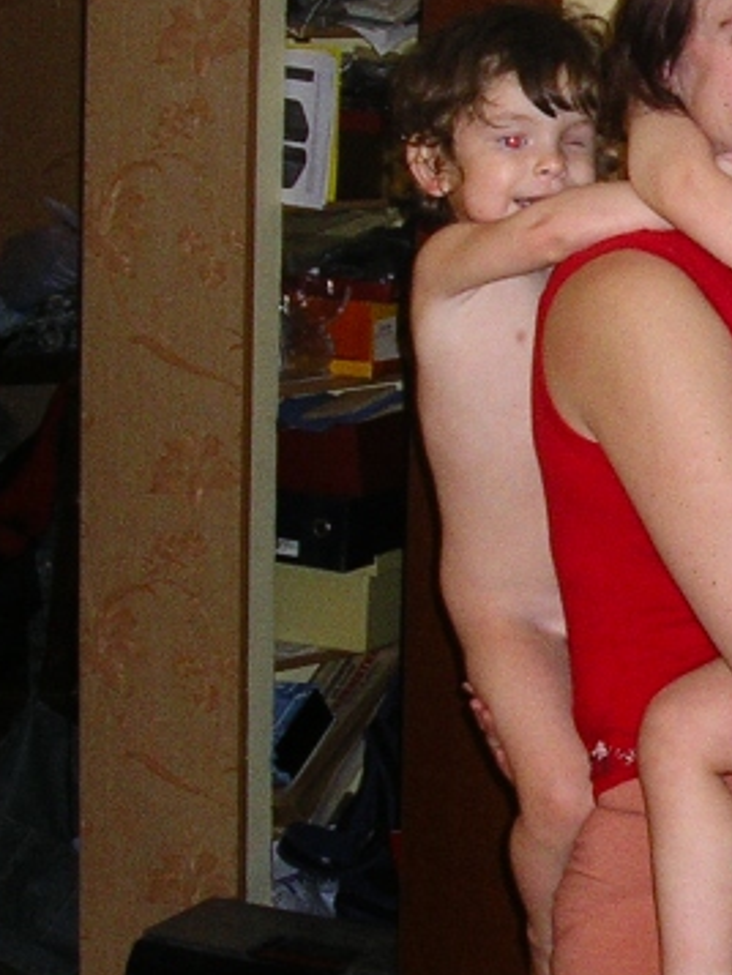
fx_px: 3071
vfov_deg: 18.0
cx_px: 1008
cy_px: 442
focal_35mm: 109
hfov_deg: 13.0
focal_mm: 5.8
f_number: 2.9
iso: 125
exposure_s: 1/60
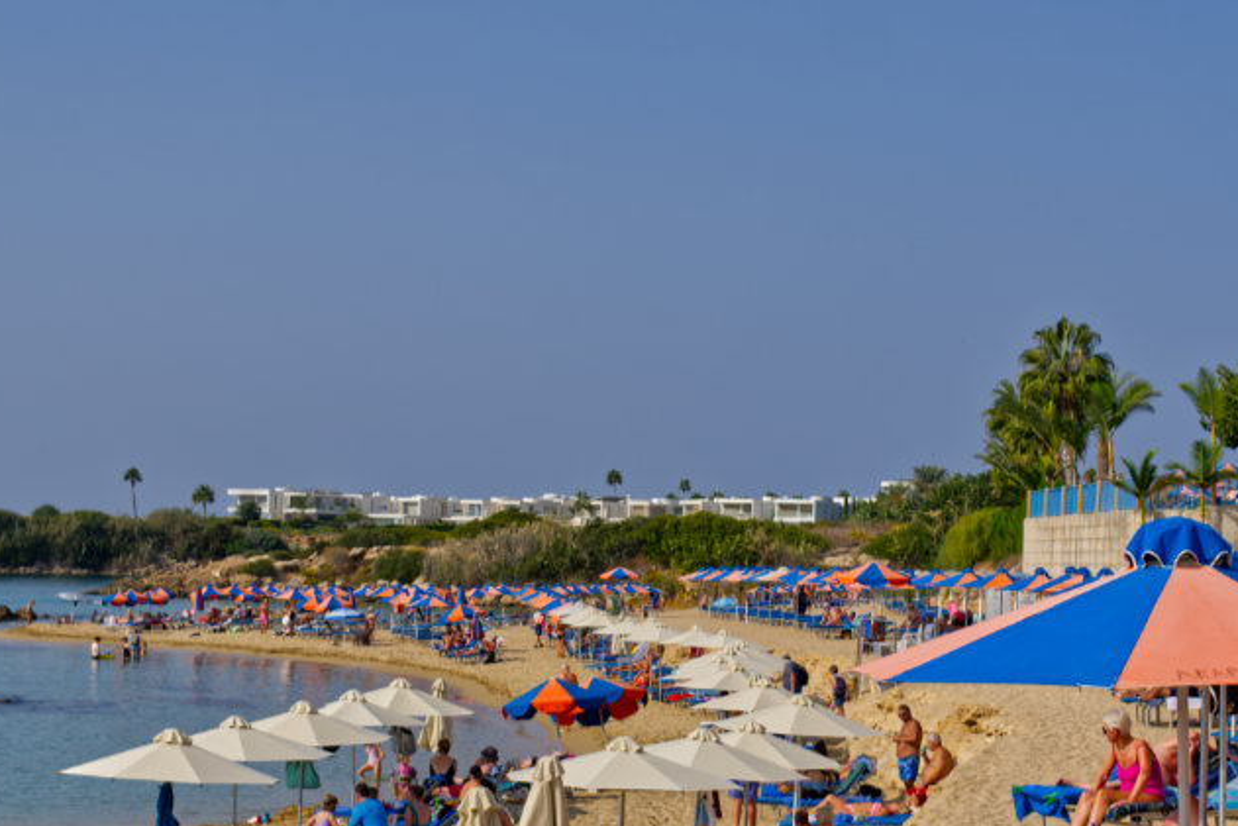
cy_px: 605
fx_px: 2511
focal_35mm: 73
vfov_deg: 18.6
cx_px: 663
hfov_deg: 27.7
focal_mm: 30
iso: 100
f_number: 5
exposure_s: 1/1250
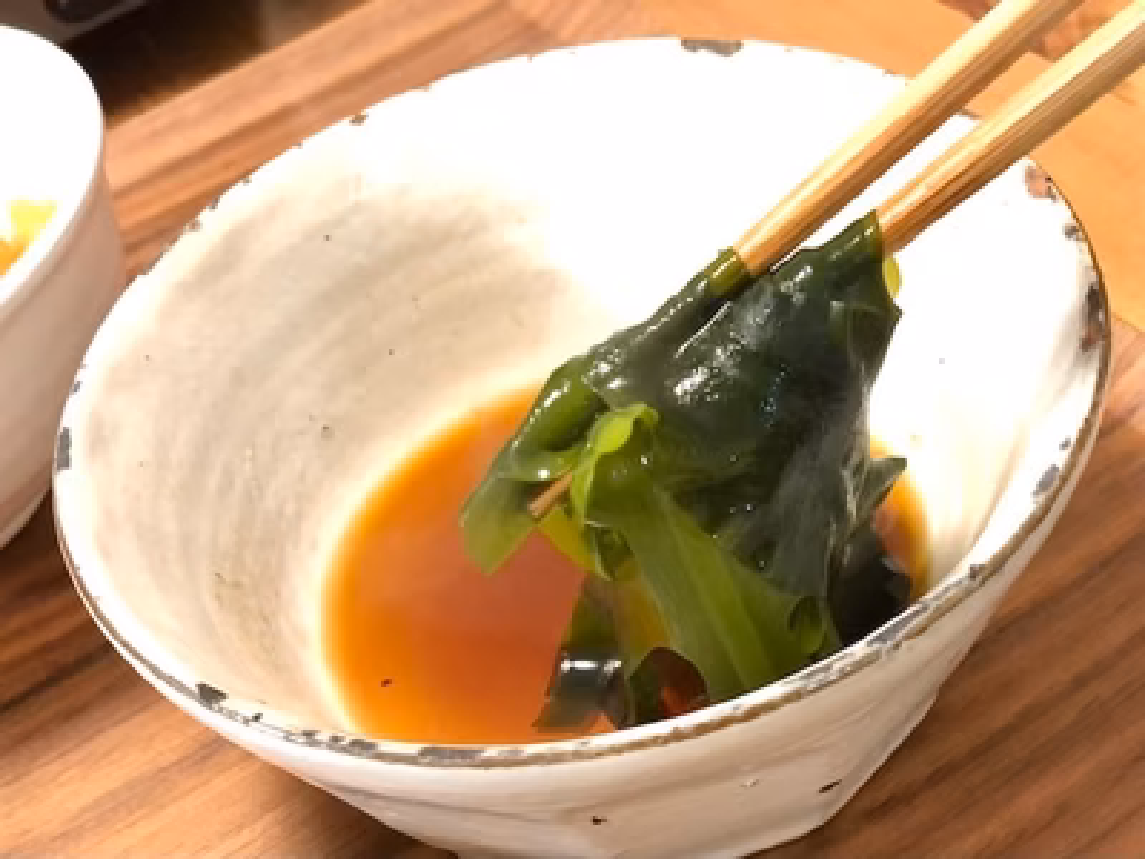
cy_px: 430
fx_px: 1720
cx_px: 572
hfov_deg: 36.8
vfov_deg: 28.0
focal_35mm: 52
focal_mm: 6
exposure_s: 1/8
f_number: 2.4
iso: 160
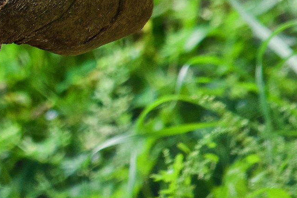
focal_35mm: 1248
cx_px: -109
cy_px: 62
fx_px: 10293
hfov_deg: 1.7
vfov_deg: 1.1
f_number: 9
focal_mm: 220
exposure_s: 1/320
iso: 800
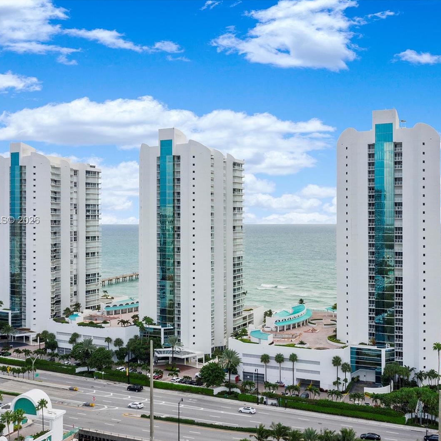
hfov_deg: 46.0
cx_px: 243
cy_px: 221
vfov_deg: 46.0
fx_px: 519
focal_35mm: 36
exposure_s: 1/120
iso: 100
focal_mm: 10.26
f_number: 11
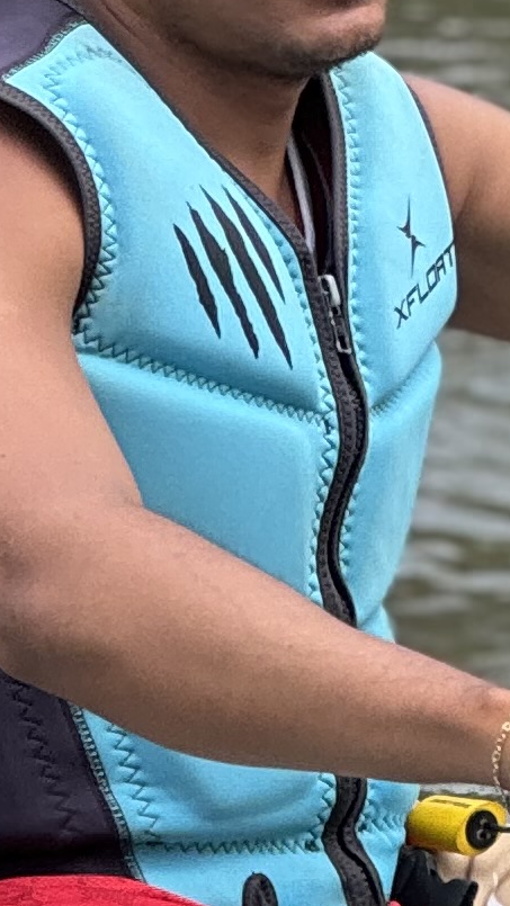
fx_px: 10094
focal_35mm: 420
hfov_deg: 2.9
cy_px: 165
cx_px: 446
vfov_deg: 5.1
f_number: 2.8
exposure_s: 1/250
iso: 25
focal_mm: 9
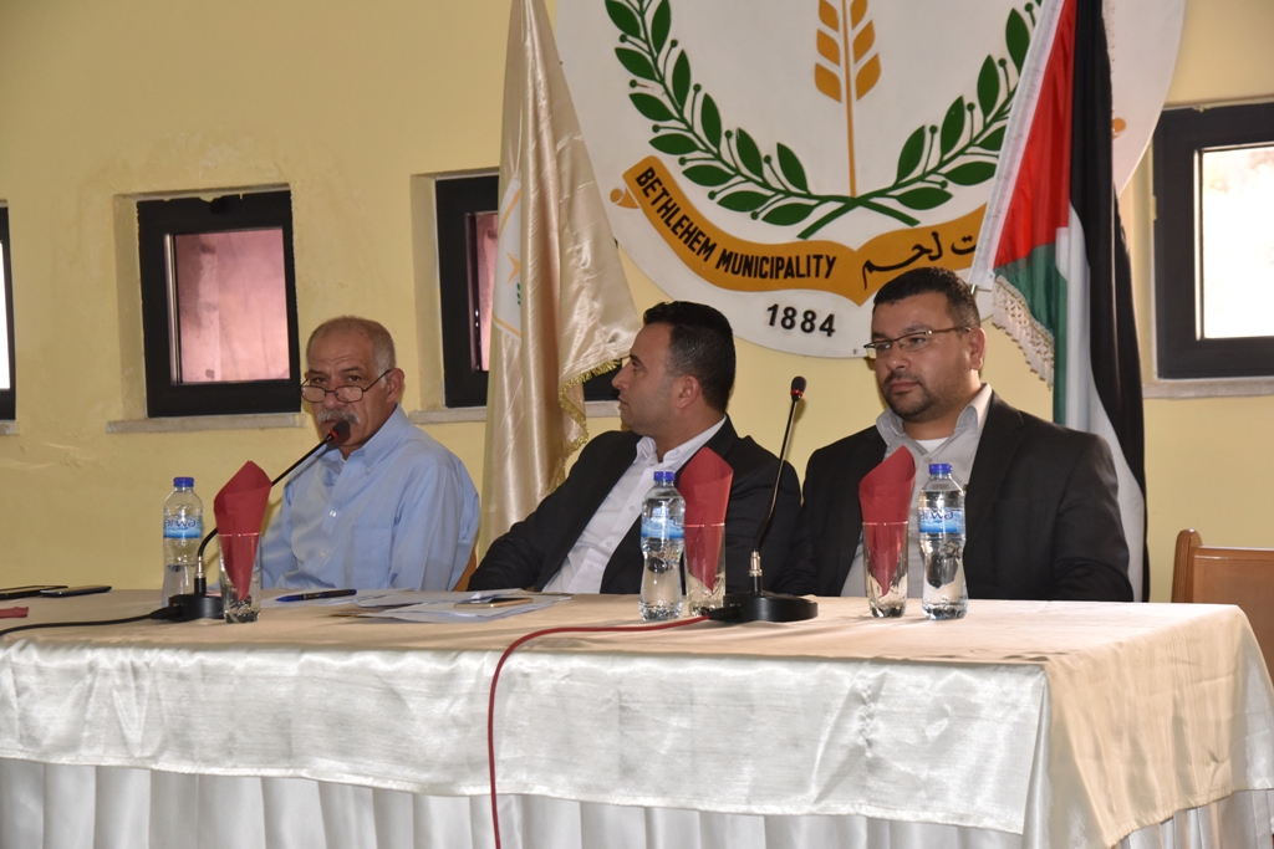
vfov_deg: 19.5
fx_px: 2477
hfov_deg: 28.8
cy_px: 424
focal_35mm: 70
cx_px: 637
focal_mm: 70
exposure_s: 1/250
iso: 2000
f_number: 6.3
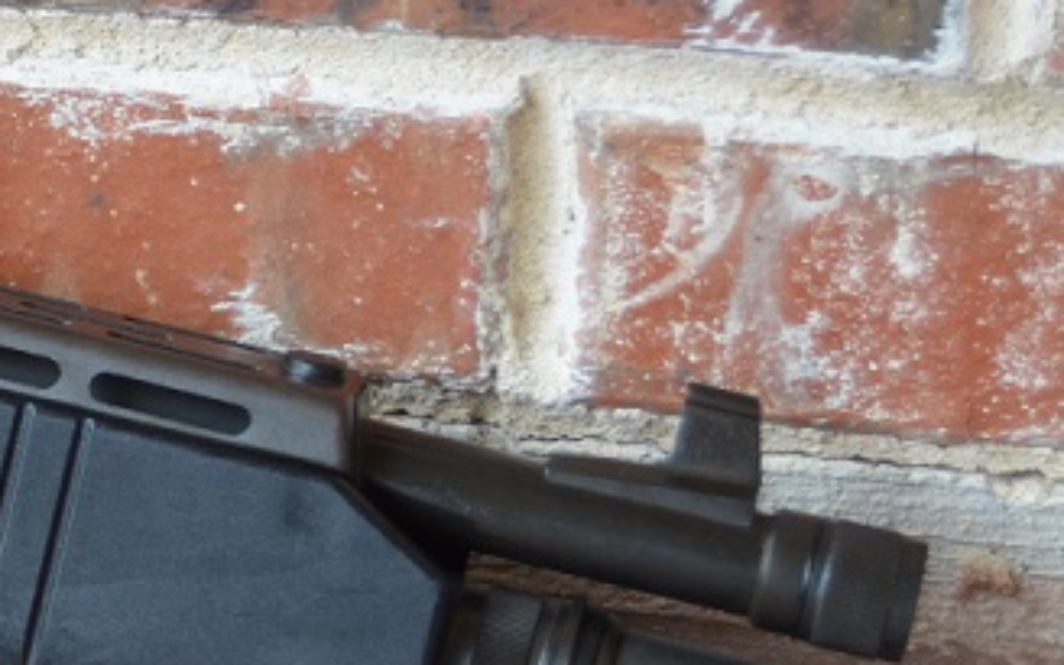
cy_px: 321
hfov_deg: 10.8
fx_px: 5328
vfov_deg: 7.1
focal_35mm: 184
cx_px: -722
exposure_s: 1/60
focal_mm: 35
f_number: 4.5
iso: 450
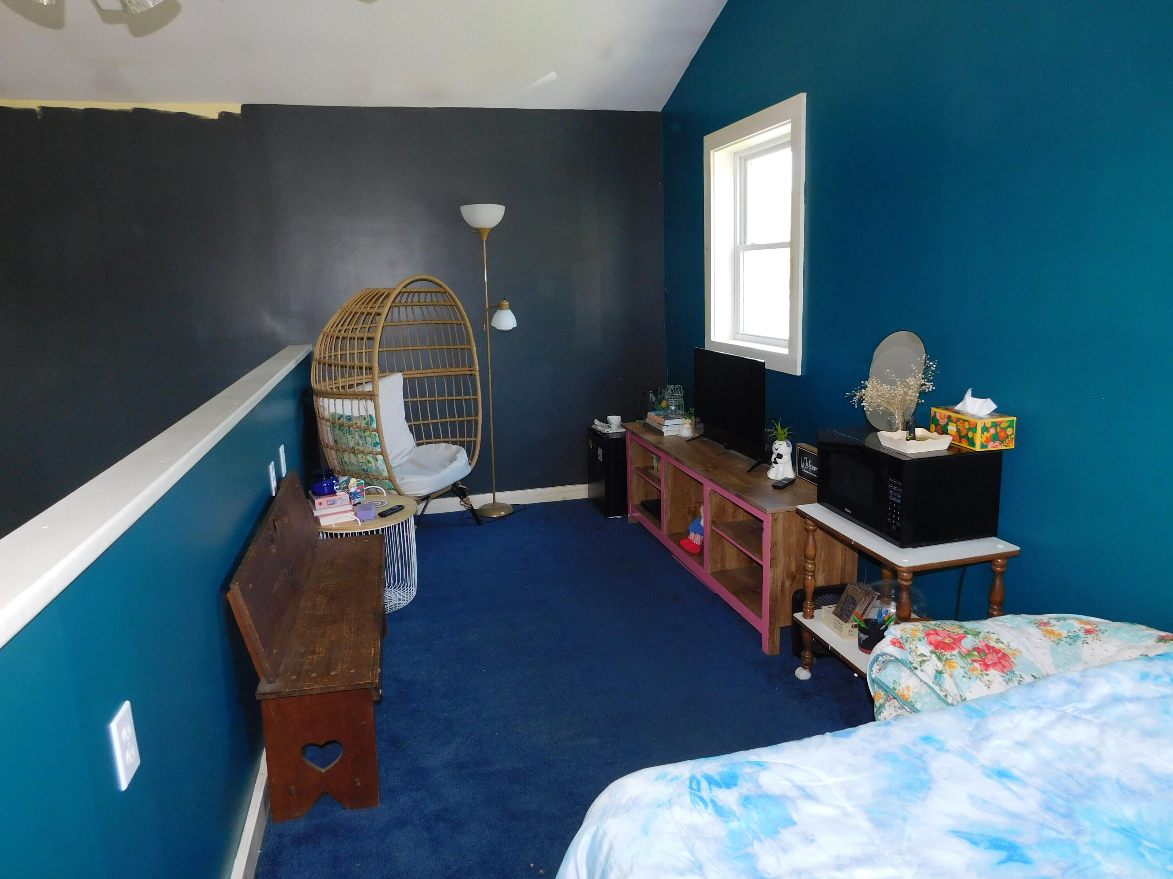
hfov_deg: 73.9
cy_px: 440
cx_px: 586
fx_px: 779
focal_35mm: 23
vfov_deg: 58.9
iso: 200
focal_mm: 4
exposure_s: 1/30
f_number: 3
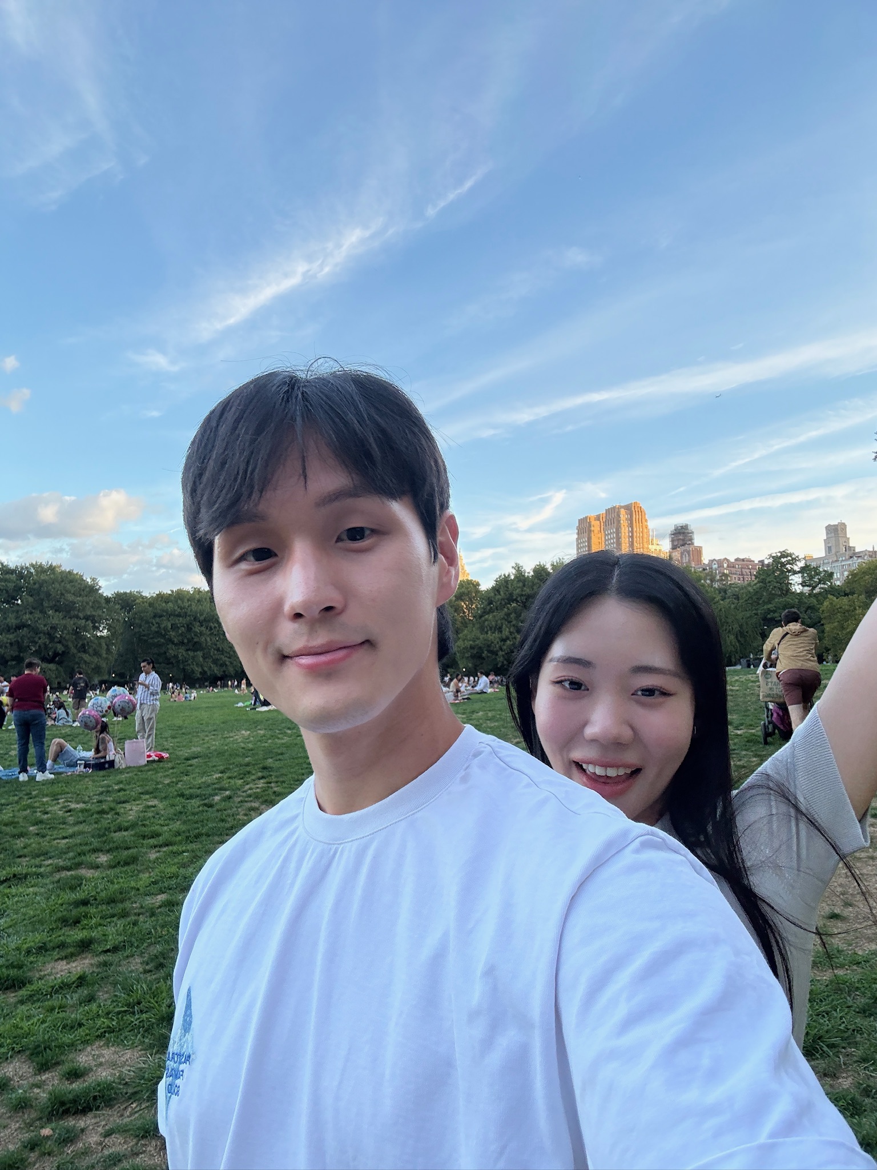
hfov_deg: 58.9
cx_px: 438
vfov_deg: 73.9
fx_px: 777
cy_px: 585
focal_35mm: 23
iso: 50
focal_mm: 2.69
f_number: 1.9
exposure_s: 1/157
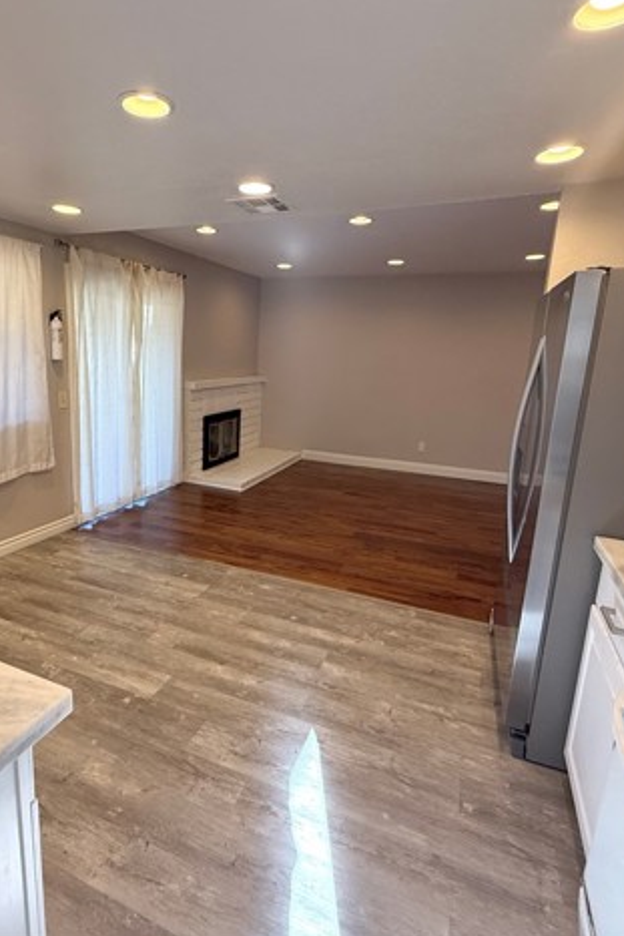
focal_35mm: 20
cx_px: 237
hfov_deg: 61.2
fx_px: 520
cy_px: 464
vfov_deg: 84.0
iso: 250
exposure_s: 1/120
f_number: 2.2
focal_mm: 2.22
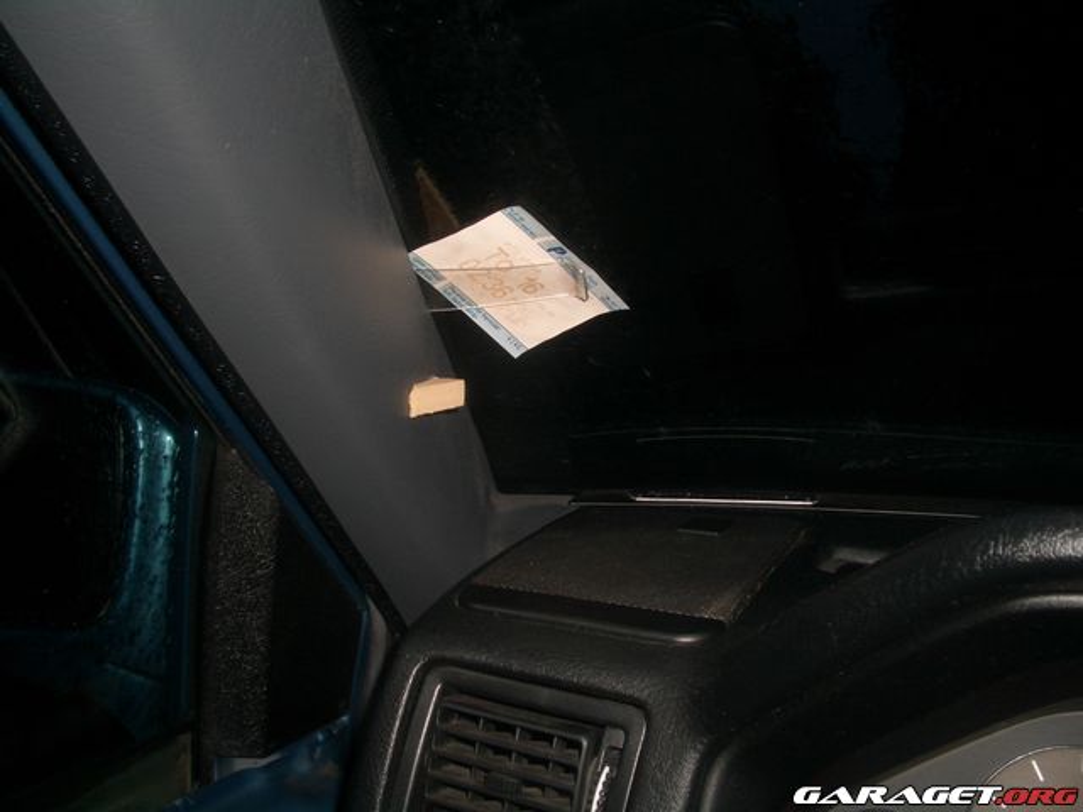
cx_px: 542
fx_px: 1095
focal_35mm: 35
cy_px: 406
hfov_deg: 52.6
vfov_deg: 40.7
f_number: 4.3
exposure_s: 1/60
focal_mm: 5.8
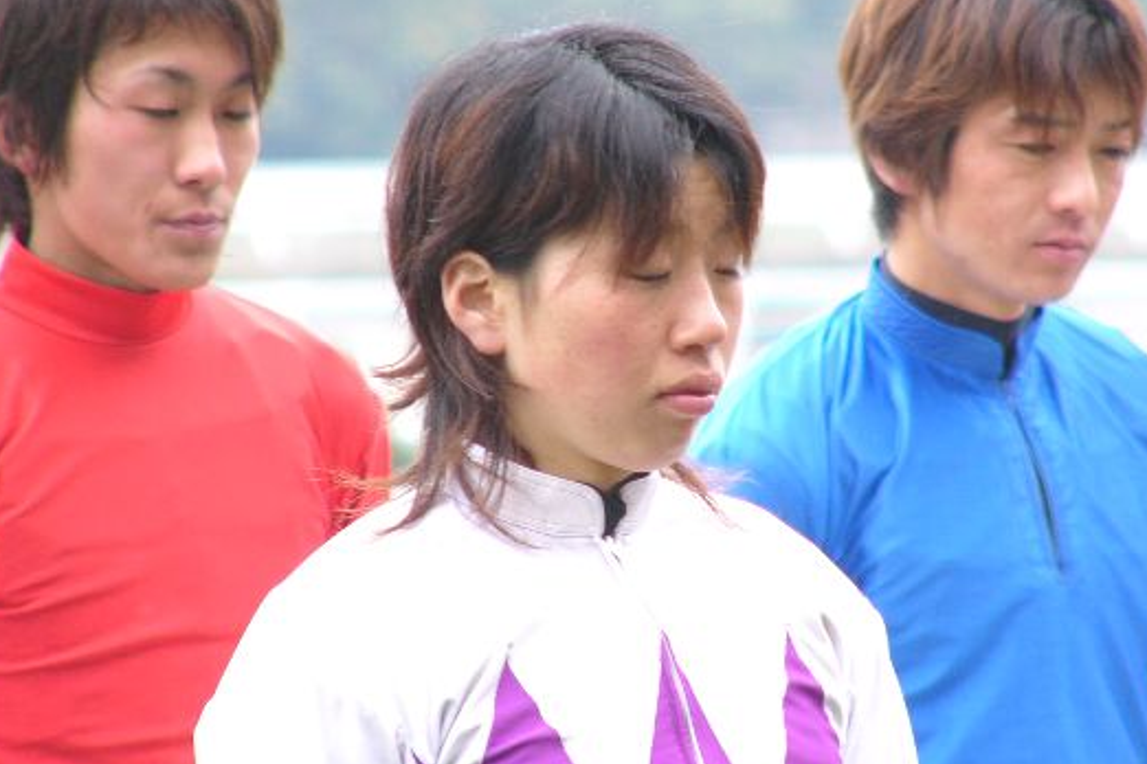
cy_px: 413
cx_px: 672
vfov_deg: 2.5
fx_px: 17554
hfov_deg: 3.7
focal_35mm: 551
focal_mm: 72
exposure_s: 1/100
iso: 50
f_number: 4
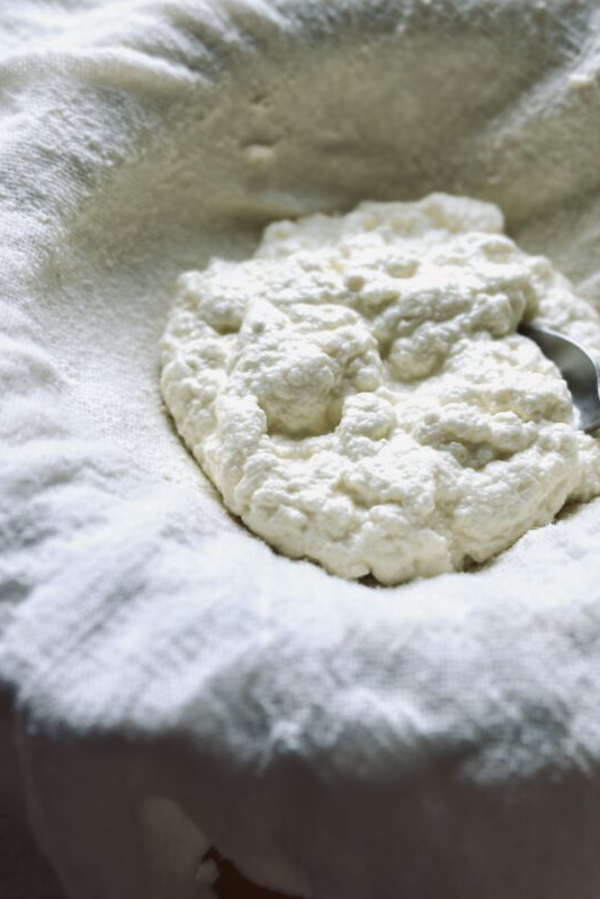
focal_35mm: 64
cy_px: 421
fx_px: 1599
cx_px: 410
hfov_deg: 21.2
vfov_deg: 31.4
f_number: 1.78
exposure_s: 1/208
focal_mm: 6.86
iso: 80
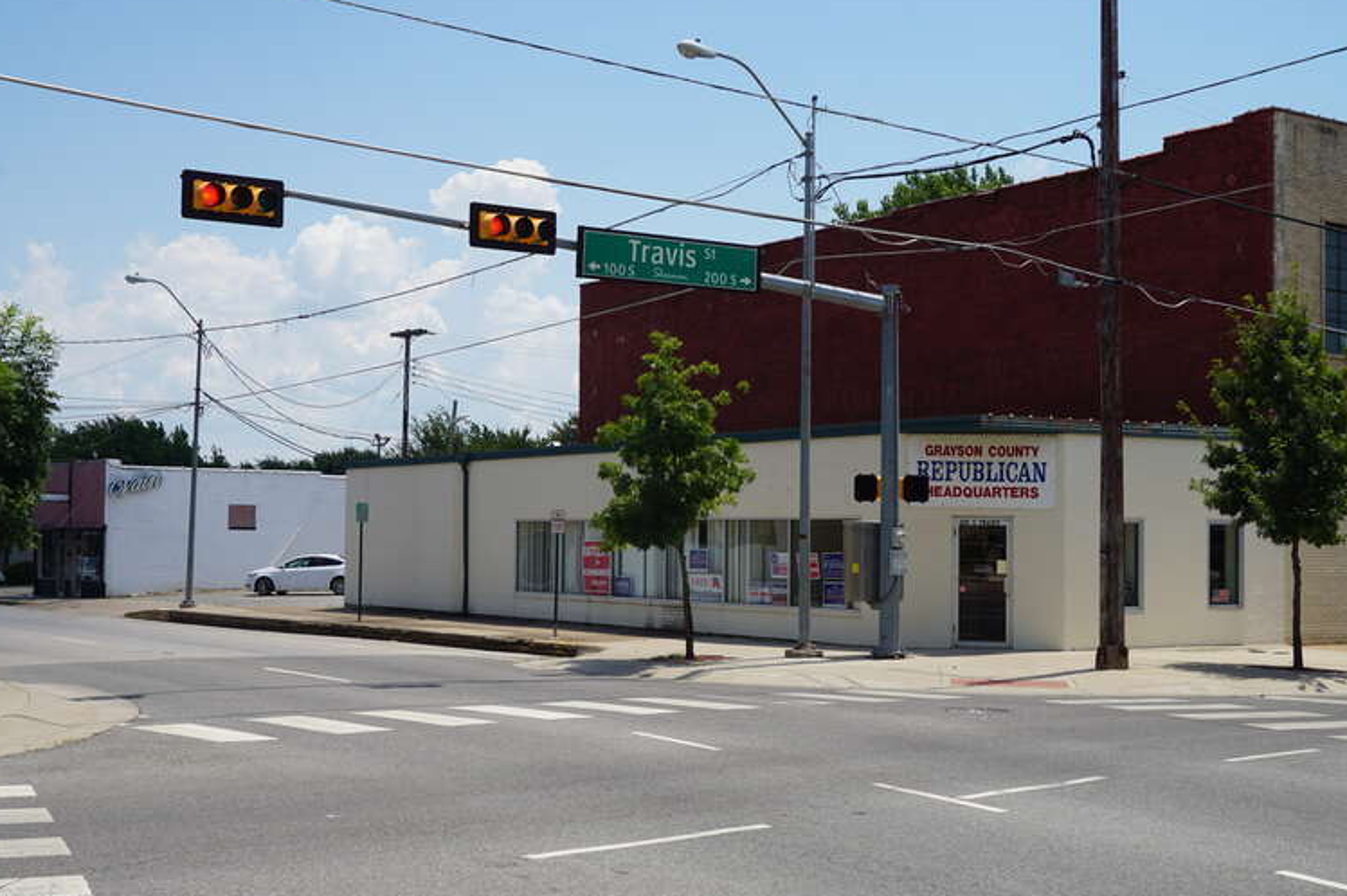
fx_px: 1740
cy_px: 467
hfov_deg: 42.3
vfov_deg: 28.9
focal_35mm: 47
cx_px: 672
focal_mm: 29
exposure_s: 1/160
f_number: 11
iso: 100
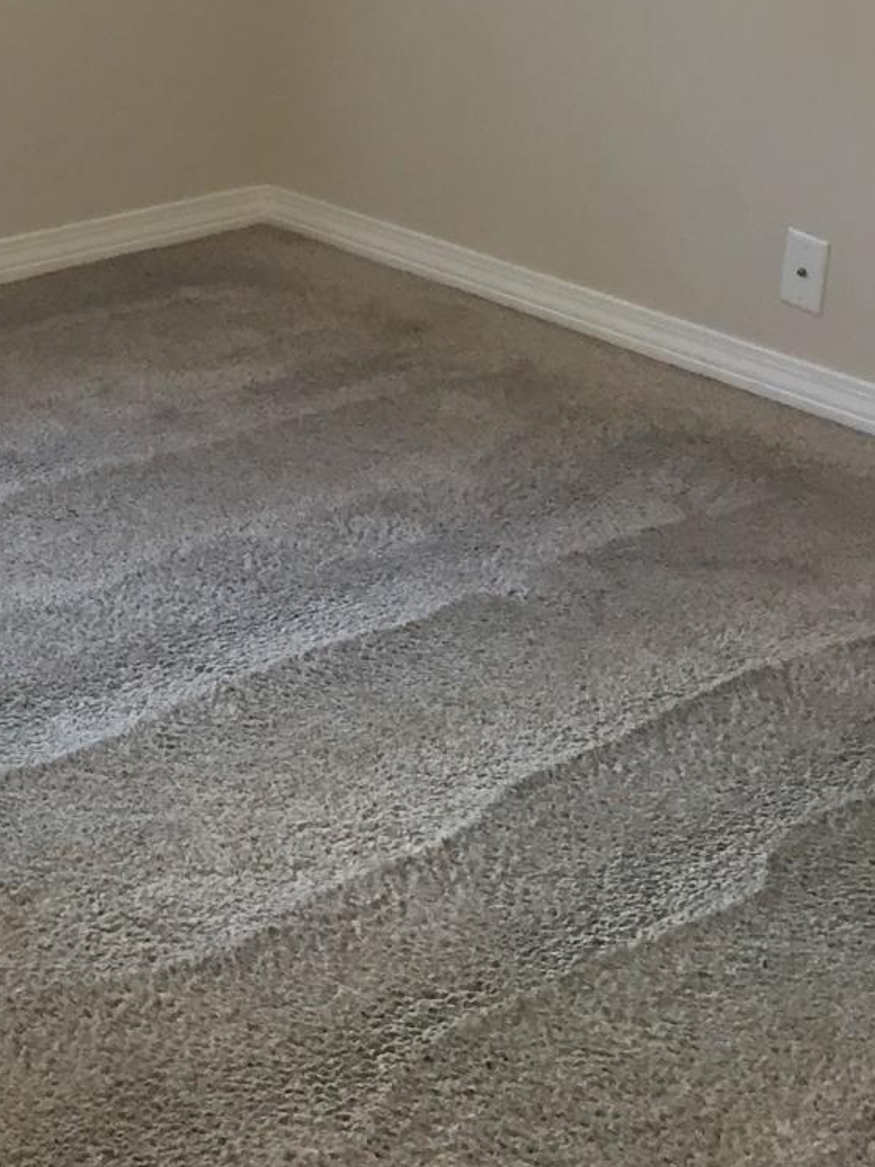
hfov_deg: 18.5
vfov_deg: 23.2
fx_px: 2629
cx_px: 25
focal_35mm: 78
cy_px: -182
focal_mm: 4.15
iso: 80
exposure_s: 1/30
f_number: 2.2
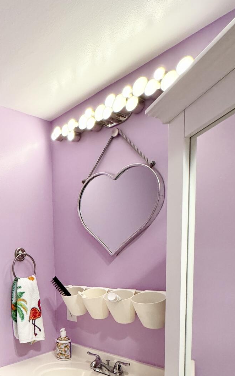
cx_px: 9
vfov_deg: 62.0
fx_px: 287
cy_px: 290
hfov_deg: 40.0
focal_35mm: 28
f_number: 2.2
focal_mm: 2.22
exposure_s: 1/120
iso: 250
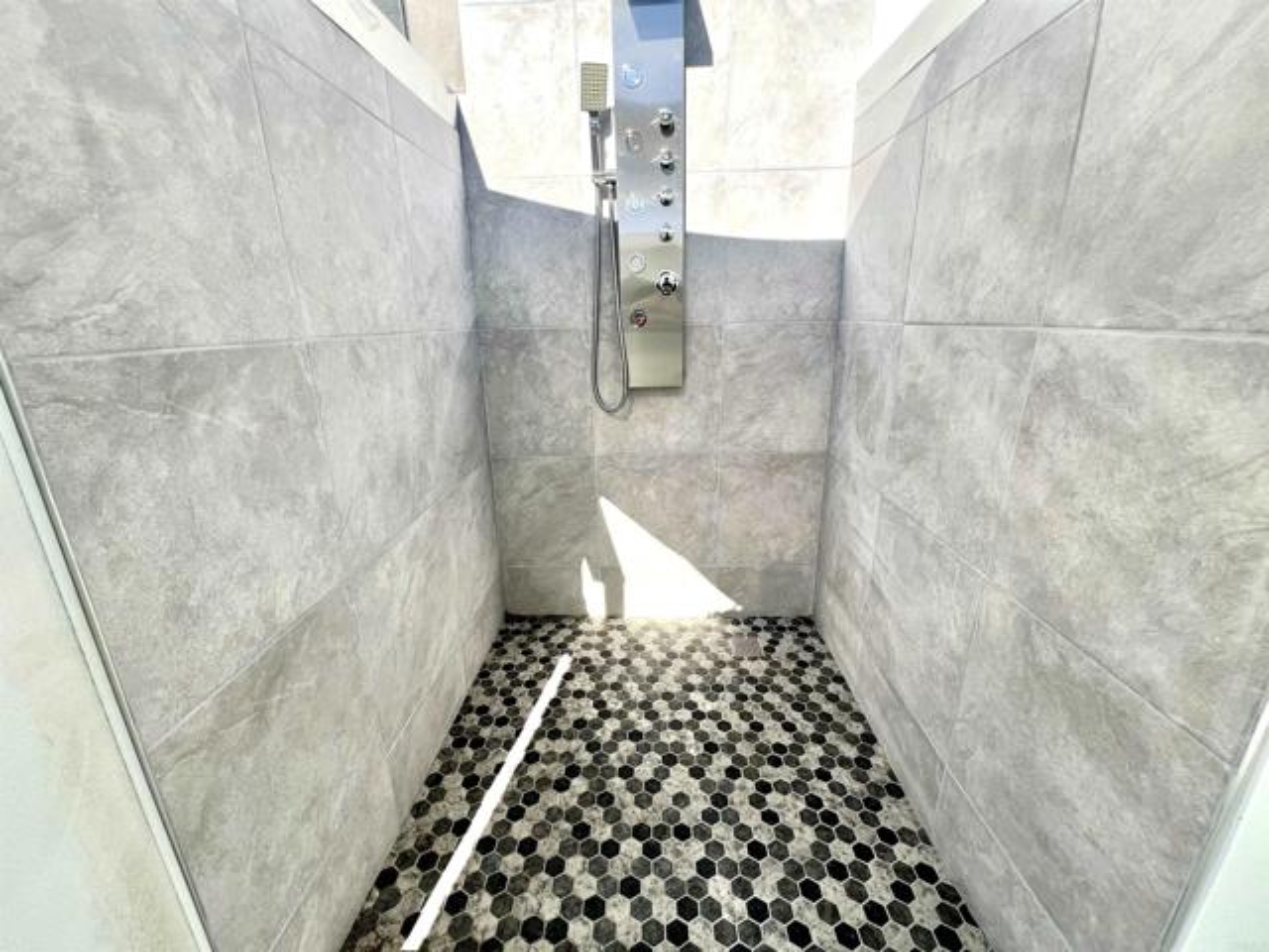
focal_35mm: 13
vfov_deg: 89.9
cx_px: 634
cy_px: 476
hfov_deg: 106.2
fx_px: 477
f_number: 1.8
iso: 32
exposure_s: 1/533
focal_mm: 1.57
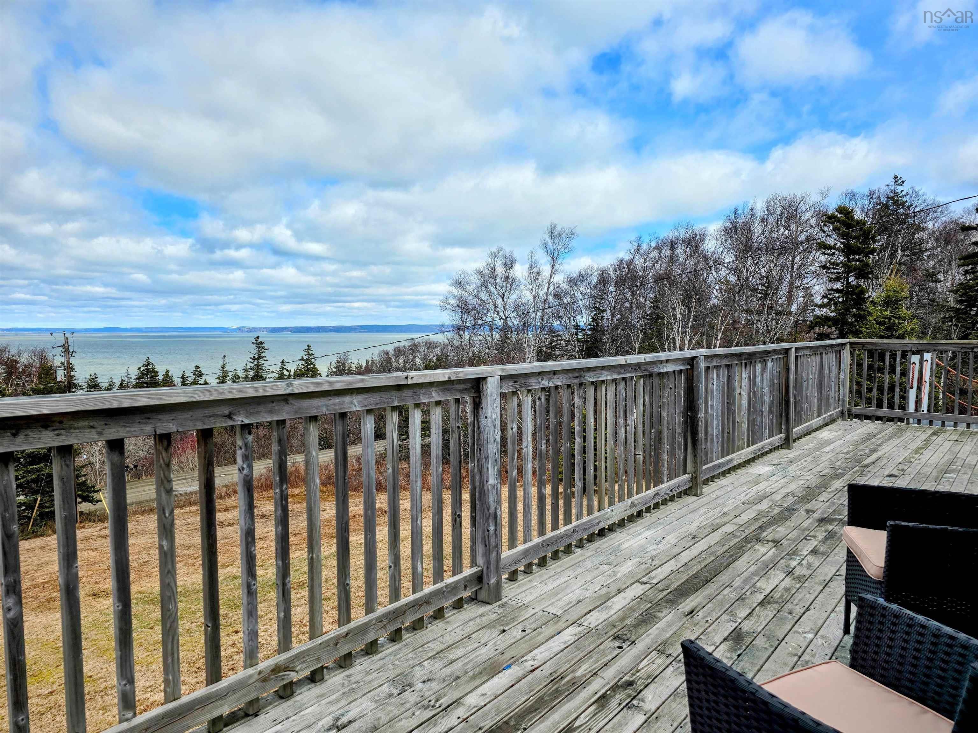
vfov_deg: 58.9
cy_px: 366
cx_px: 489
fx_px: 650
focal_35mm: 23
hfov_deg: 73.9
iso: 12
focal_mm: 6.3
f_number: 1.7
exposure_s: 1/767
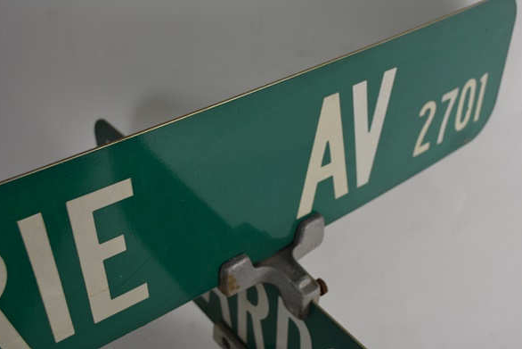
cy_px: 171
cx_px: 261
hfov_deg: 44.0
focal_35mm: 45
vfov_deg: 30.2
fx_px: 646
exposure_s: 1/125
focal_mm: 29
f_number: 5.6
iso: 400
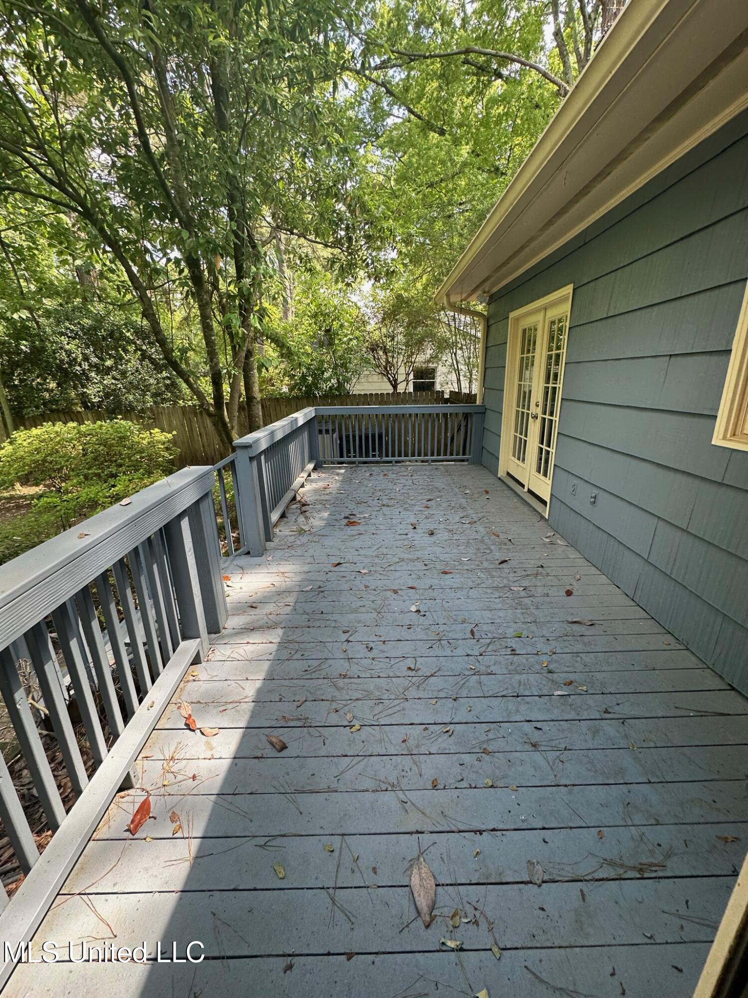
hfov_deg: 85.7
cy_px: 499
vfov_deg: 102.1
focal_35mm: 14
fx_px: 403
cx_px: 374
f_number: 2.2
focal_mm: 2.22
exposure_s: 1/99
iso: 50
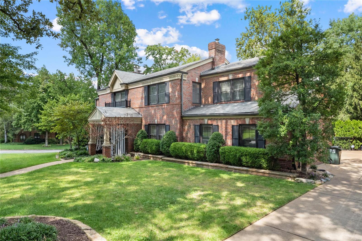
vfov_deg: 57.2
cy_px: 120
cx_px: 181
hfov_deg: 78.6
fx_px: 221
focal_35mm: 22
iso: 400
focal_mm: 11
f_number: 8
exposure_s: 1/250
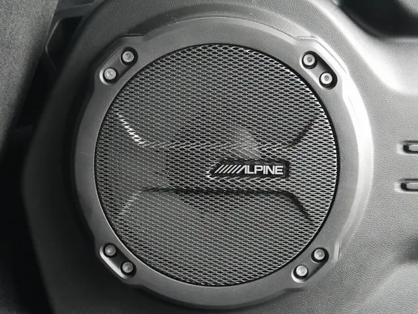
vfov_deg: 36.0
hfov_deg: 46.8
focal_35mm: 40
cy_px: 157
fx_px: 483
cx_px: 209
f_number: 5
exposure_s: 1/60
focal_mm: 20
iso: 2500
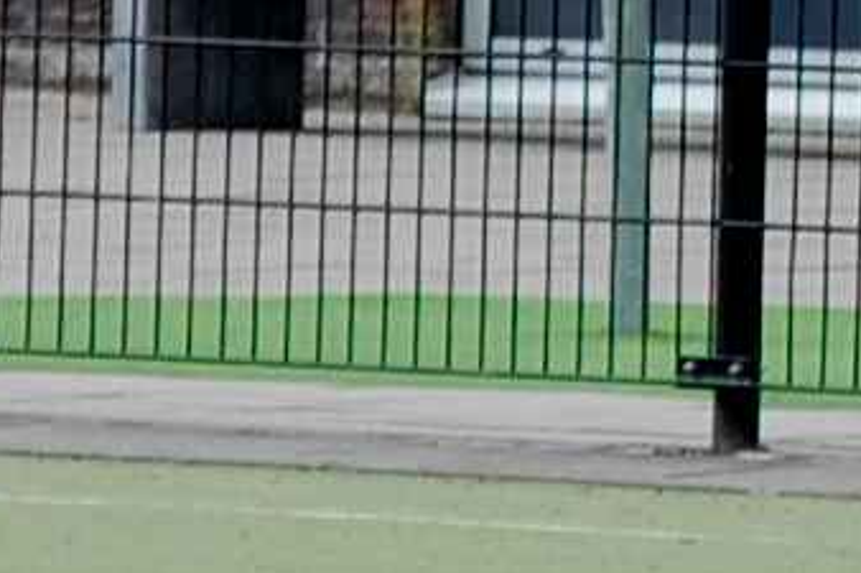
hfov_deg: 2.7
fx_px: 18358
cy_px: -56
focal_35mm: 768
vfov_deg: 1.8
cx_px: 509
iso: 400
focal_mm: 98
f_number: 5.6
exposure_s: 1/500
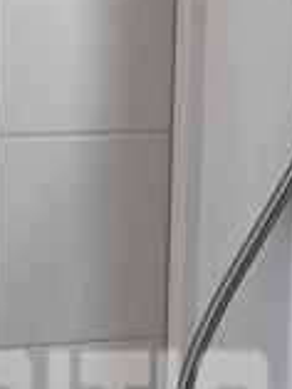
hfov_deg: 8.1
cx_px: -7
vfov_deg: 10.6
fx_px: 2055
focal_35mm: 183
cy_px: 481
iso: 20
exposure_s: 1/130
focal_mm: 3.99
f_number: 1.8
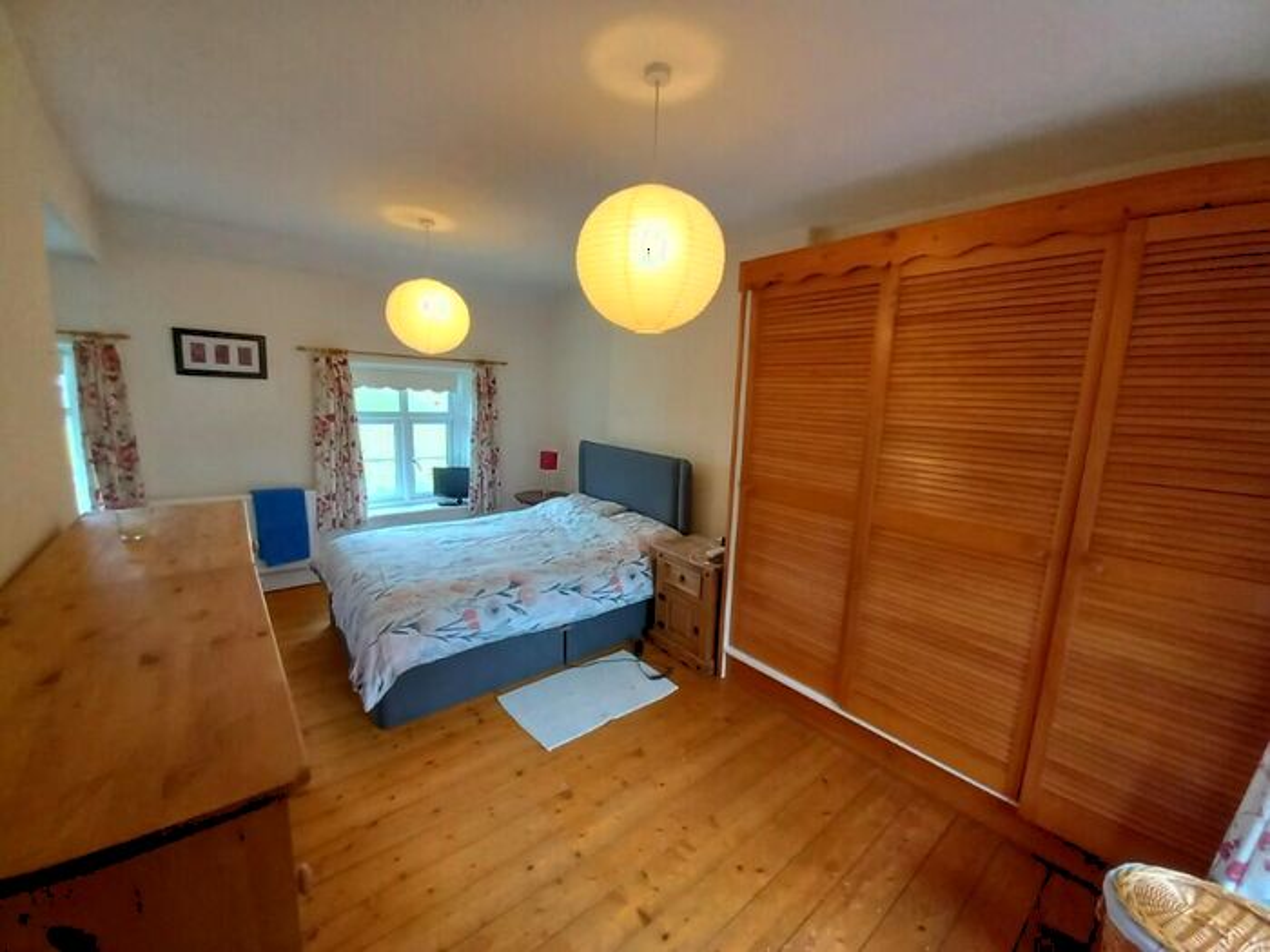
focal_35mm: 13
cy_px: 476
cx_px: 635
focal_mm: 1.13
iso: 200
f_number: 2.2
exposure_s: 1/50
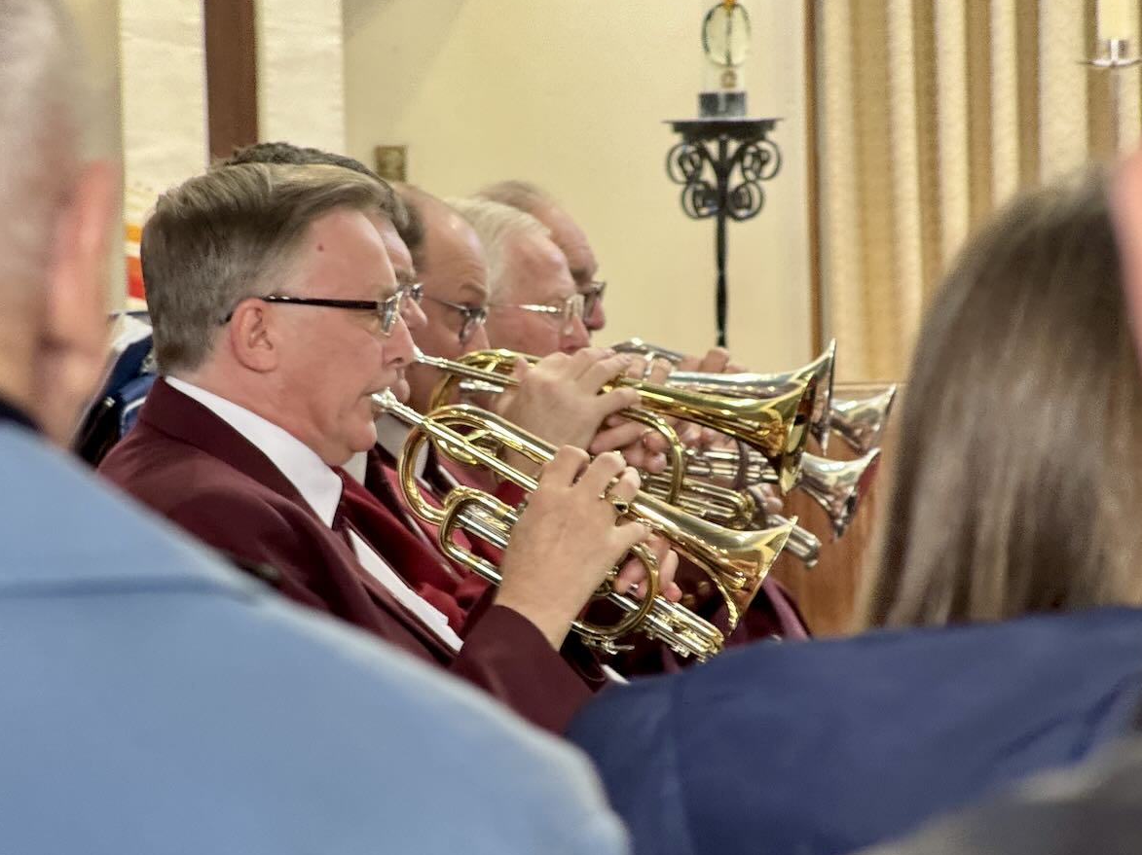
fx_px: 4320
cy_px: 456
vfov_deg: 11.3
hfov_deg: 15.1
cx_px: 620
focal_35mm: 131
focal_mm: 15.66
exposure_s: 1/33
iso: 400
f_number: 2.8
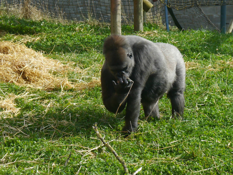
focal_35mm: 84
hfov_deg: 23.3
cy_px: 88
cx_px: 116
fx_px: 565
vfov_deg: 17.6
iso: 160
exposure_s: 1/200
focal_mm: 42
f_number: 6.3
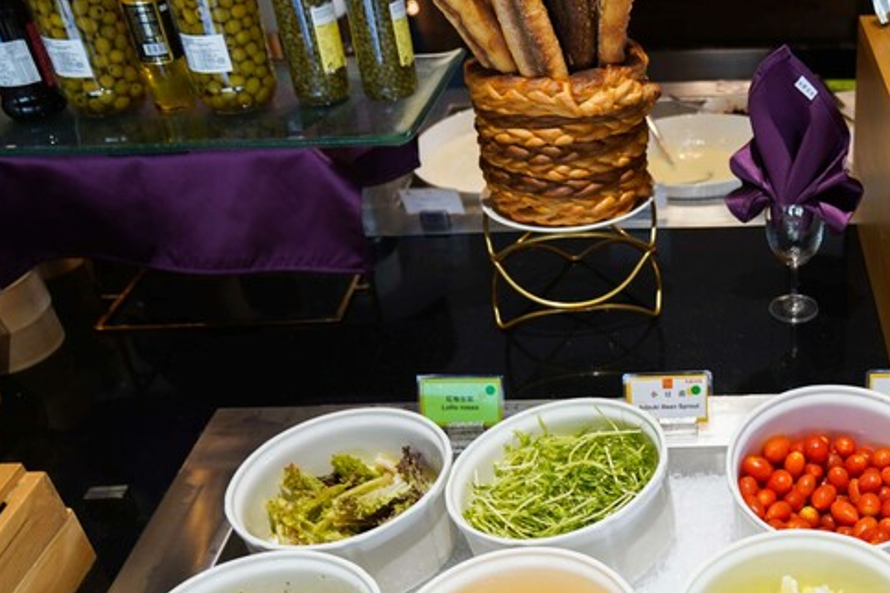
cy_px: 424
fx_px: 1088
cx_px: 770
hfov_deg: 41.6
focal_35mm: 44
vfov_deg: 30.1
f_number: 2.8
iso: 160
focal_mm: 25
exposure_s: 1/30
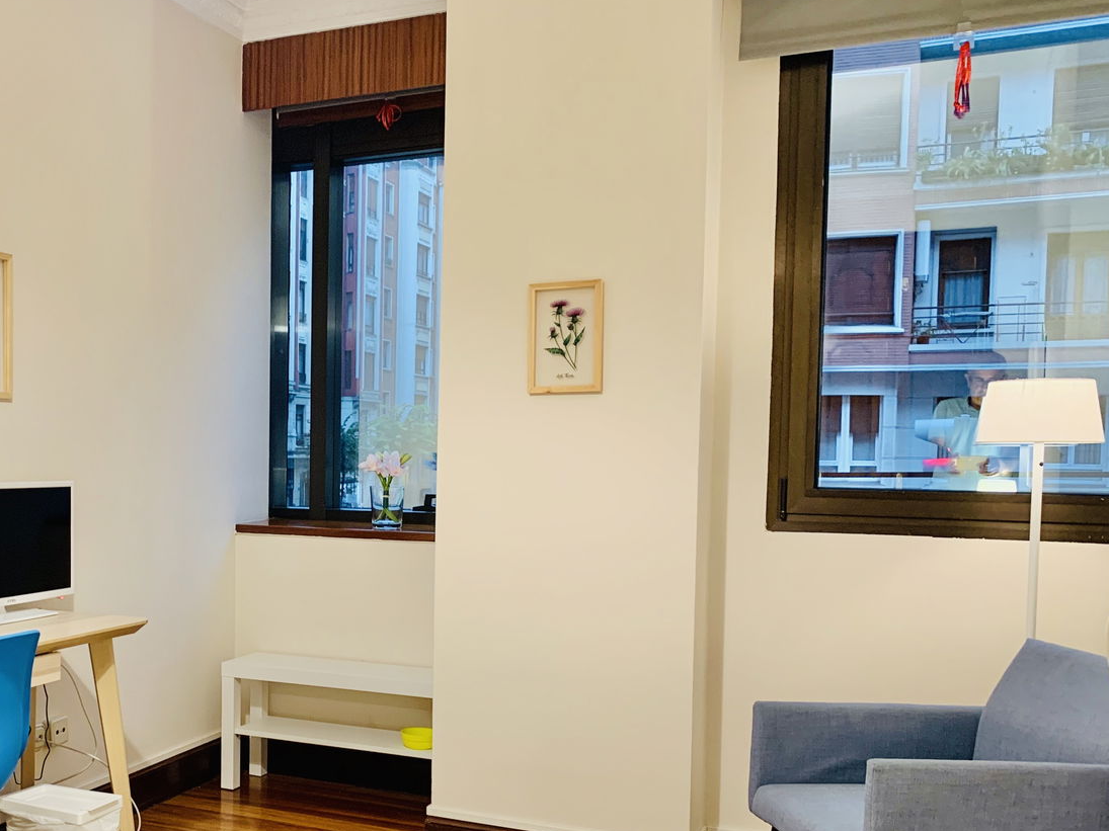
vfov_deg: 37.4
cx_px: 323
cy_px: 535
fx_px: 1217
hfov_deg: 47.7
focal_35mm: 38
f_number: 1.8
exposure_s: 1/50
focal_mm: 4.25
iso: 125
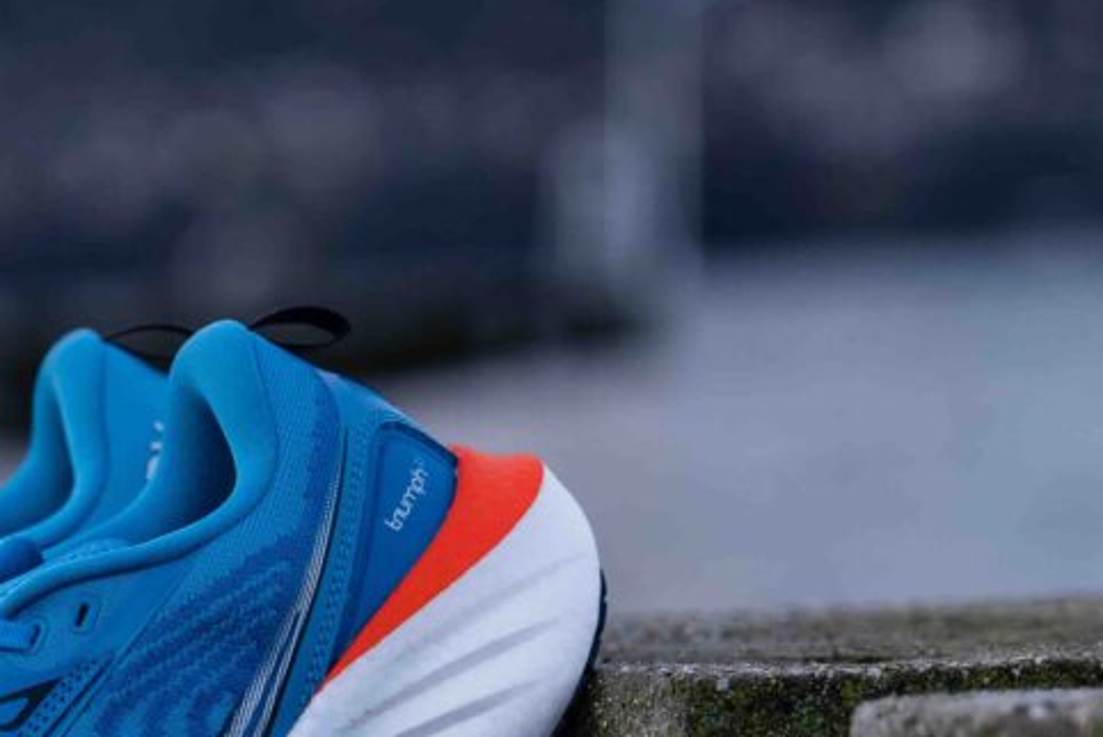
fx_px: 6836
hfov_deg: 9.2
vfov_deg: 6.2
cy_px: 694
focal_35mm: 223
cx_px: 293
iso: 320
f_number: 4
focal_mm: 105
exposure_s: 1/320
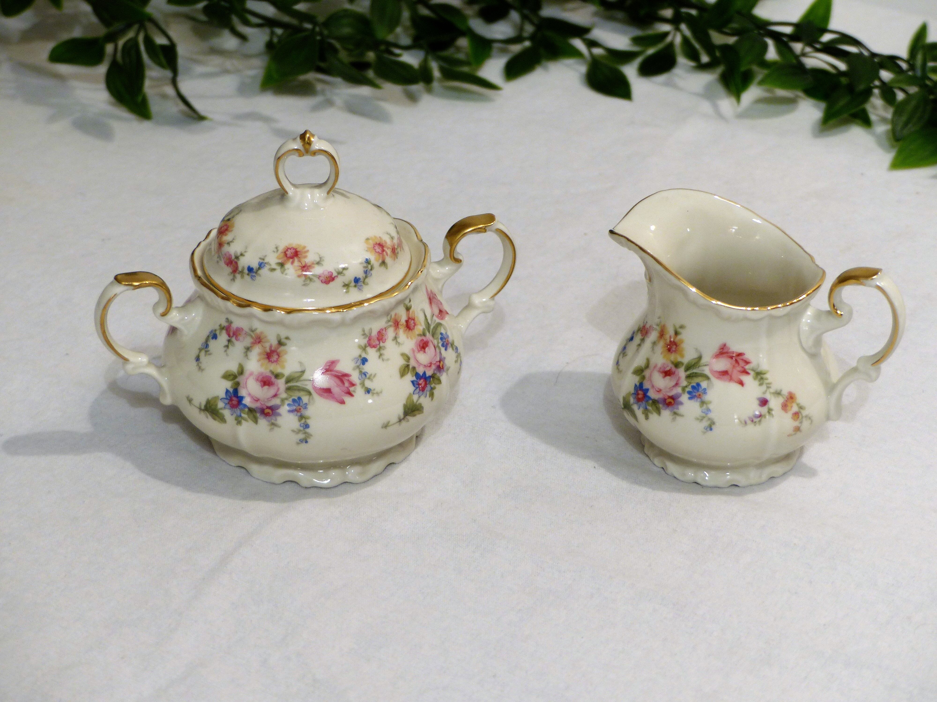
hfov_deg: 20.2
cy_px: 351
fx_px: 2626
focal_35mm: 97
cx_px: 468
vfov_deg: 15.2
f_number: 2.8
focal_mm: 17.4
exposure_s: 1/8
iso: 100
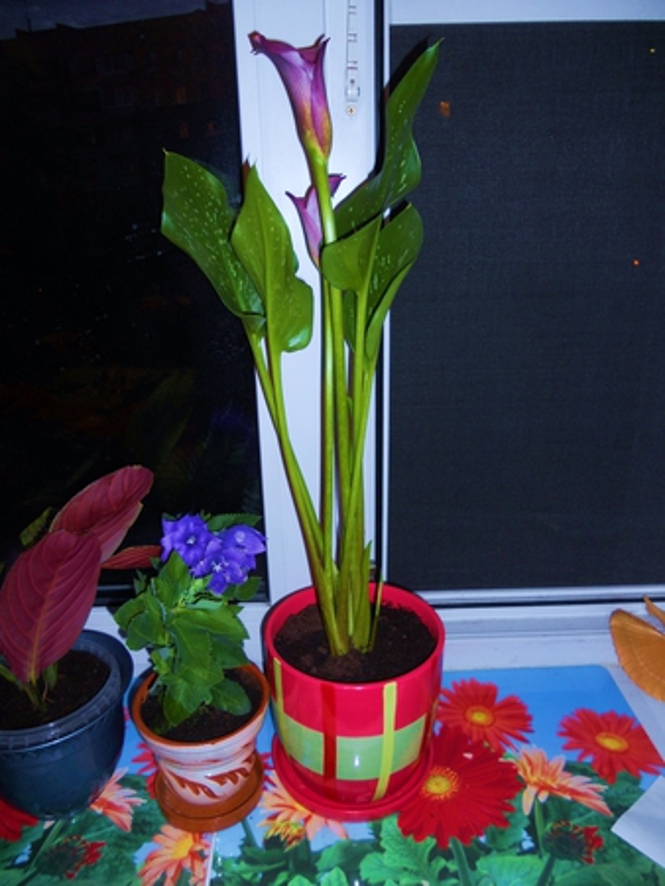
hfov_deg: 51.4
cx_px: 332
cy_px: 443
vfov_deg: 65.3
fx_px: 691
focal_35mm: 27
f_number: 3.2
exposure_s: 1/25
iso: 80
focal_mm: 4.9
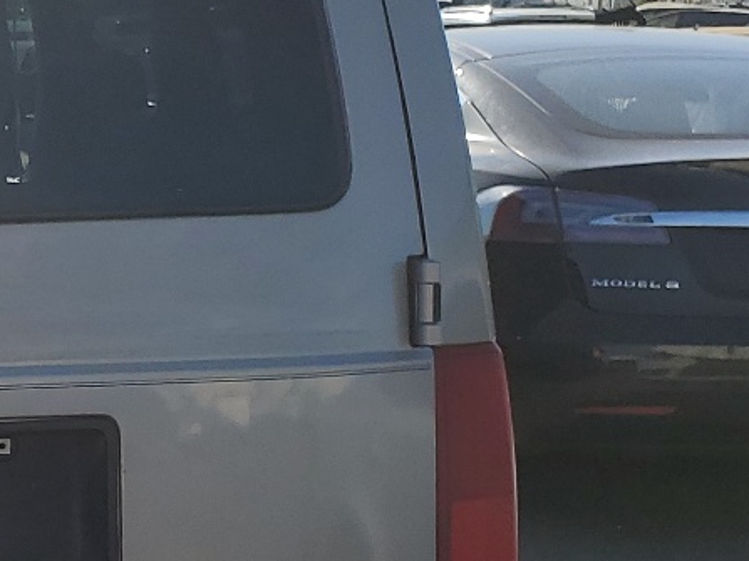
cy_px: 372
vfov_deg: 15.9
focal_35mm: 93
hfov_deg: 18.7
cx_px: -357
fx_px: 2012
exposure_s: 1/1667
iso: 50
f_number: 1.5
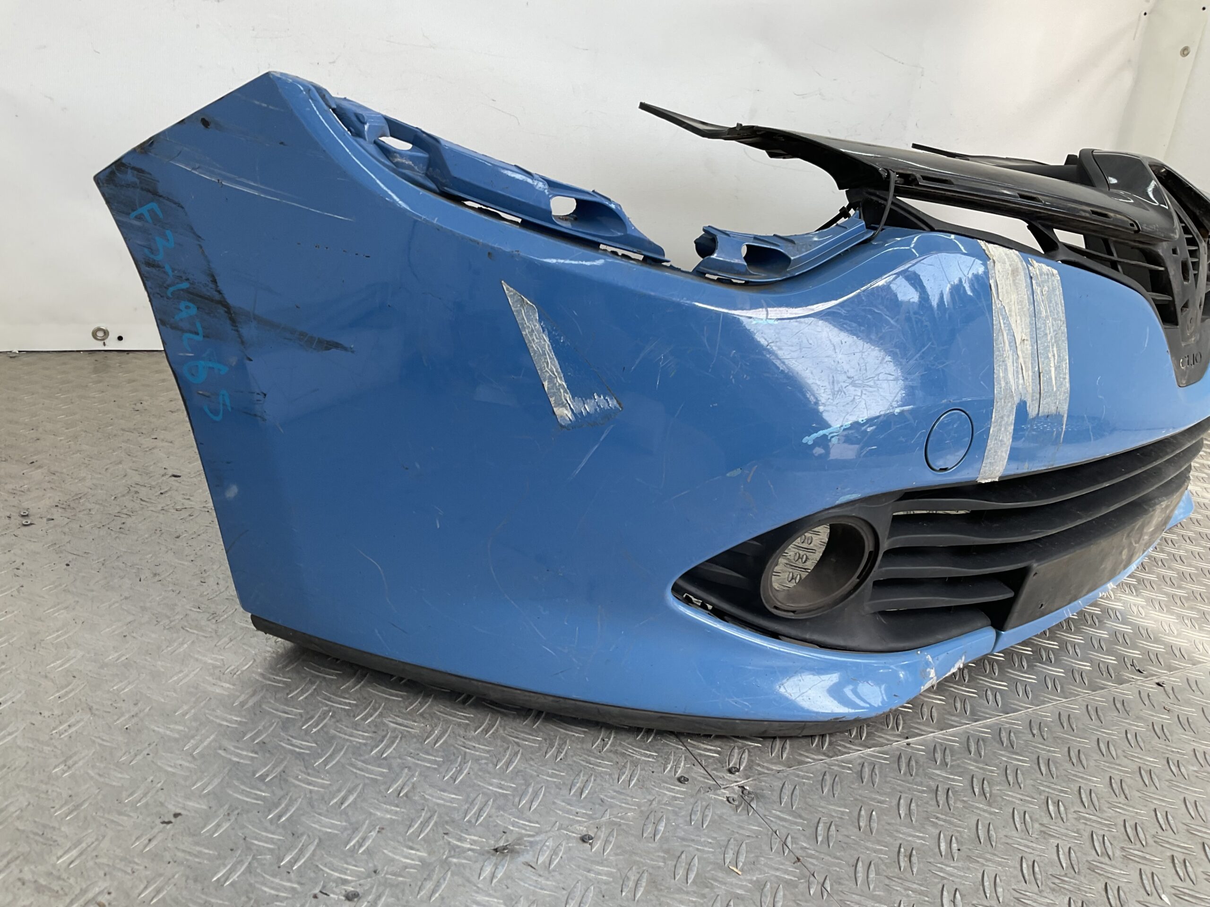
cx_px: 605
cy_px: 454
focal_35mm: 29
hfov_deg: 61.7
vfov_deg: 48.2
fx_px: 1014
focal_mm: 3
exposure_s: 1/129
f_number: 1.8
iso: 16
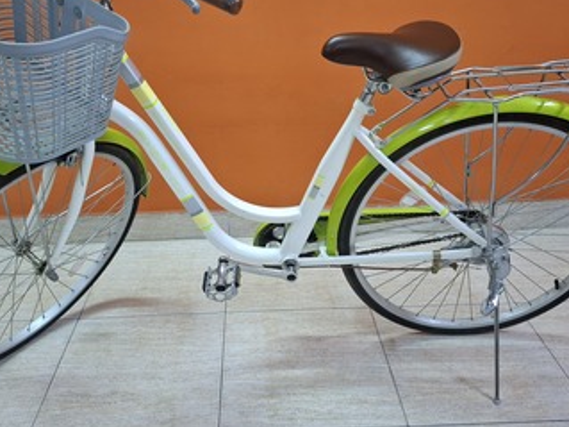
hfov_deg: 55.3
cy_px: 172
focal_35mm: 33
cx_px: 265
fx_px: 542
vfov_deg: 42.7
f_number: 1.8
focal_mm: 5.54
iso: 400
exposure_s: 1/25
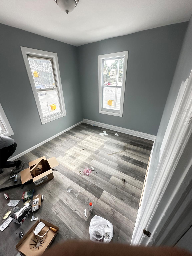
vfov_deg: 102.1
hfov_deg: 85.7
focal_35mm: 14
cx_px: 96
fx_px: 104
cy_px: 128
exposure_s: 1/120
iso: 160
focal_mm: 2.22
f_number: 2.2
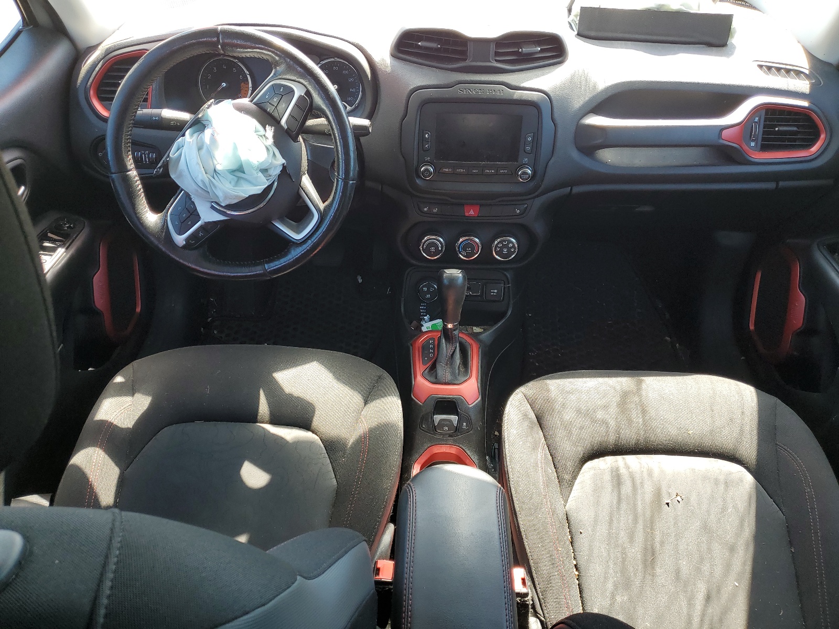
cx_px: 420
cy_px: 314
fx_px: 630
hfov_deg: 67.3
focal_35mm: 26
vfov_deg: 53.1
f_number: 1.5
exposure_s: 1/143
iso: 50
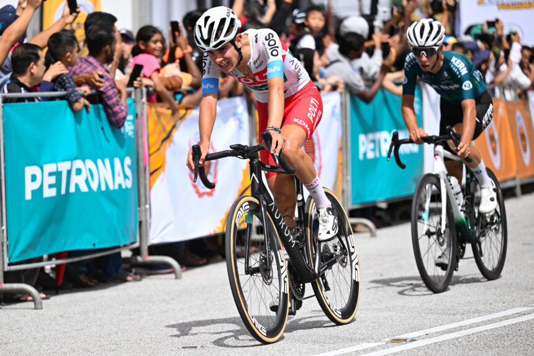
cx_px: 267
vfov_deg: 9.5
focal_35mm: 145
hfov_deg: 14.2
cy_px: 178
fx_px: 2150
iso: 200
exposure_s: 1/3200
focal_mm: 145
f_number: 2.8
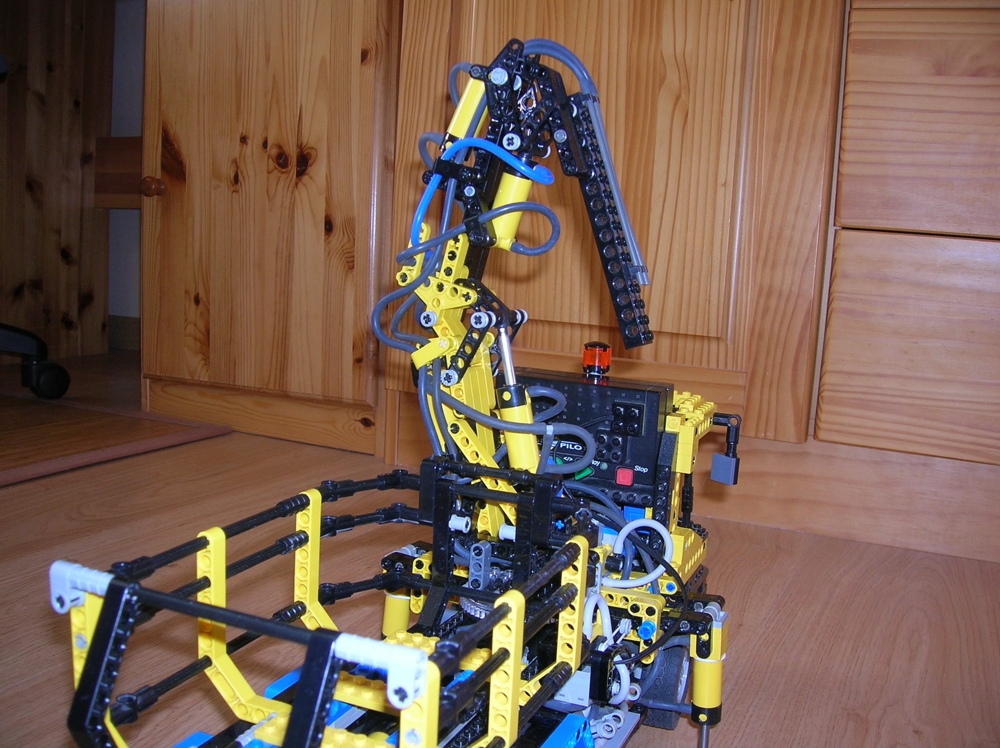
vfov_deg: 41.7
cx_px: 500
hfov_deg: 54.0
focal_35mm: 34
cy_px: 374
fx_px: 981
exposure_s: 1/60.1
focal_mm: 5.7
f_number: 2.9
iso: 50
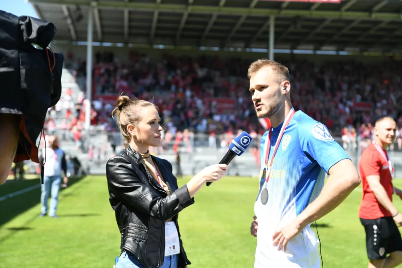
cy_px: 134
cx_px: 201
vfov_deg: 23.0
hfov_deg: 33.9
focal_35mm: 59
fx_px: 659
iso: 160
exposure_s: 1/1000
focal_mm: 58
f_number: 2.8
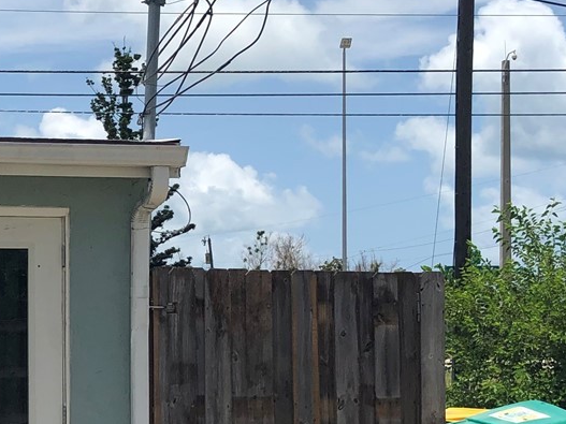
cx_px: 18
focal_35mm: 85
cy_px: 323
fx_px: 1390
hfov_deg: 22.3
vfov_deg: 17.3
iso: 25
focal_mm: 4
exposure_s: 1/3436
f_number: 1.8
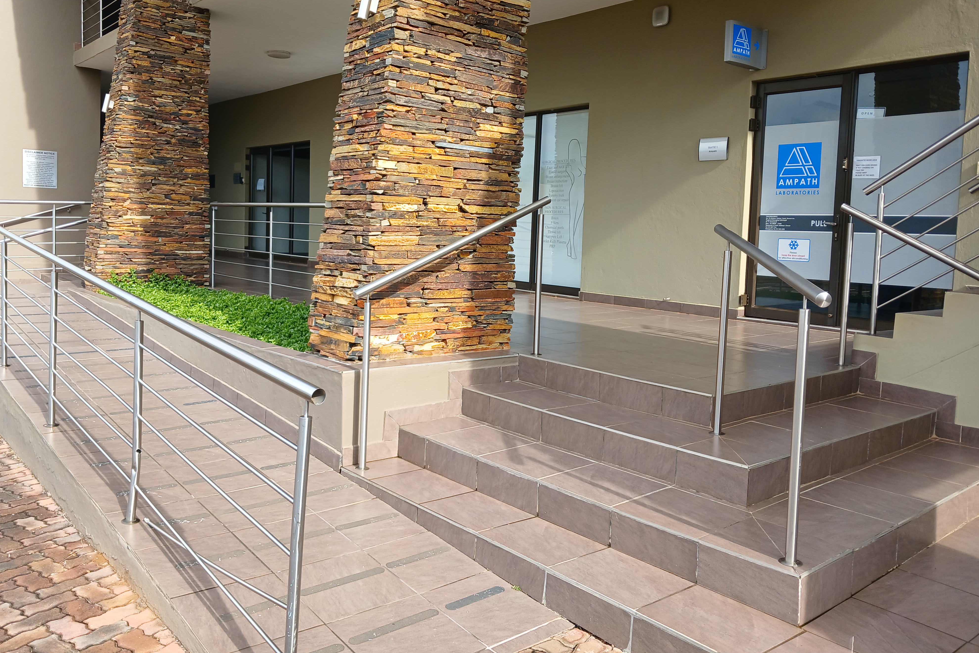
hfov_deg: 63.6
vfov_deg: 44.8
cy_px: 277
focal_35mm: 29
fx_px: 789
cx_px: 477
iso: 20
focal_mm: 4
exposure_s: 1/136
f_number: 1.8
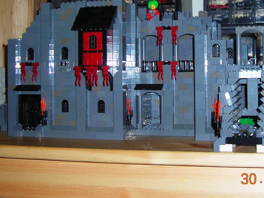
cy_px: 49
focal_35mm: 68
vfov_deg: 21.4
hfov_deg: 28.4
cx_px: 178
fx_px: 519
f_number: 3.3
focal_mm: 6.8
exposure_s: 1/60.1
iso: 50
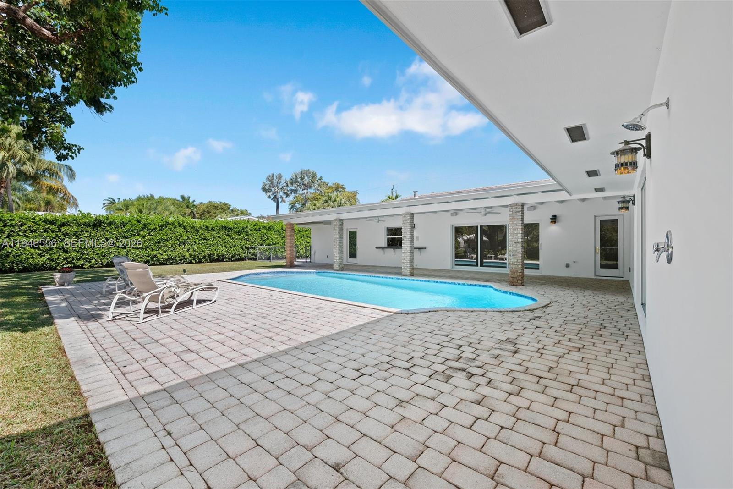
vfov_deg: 81.2
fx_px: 285
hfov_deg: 104.2
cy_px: 244
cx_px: 366
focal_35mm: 14
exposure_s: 1/80
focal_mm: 14
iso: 100
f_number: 4.5
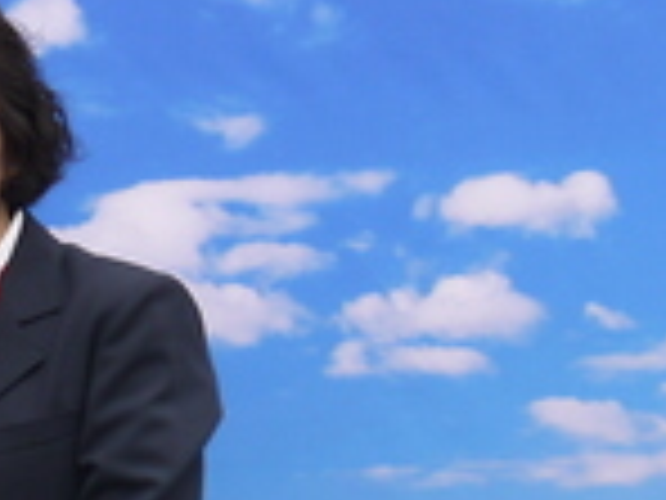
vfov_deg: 8.7
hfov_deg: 10.7
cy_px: 417
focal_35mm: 170
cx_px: -639
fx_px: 3271
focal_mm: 15
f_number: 5
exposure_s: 1/250
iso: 160
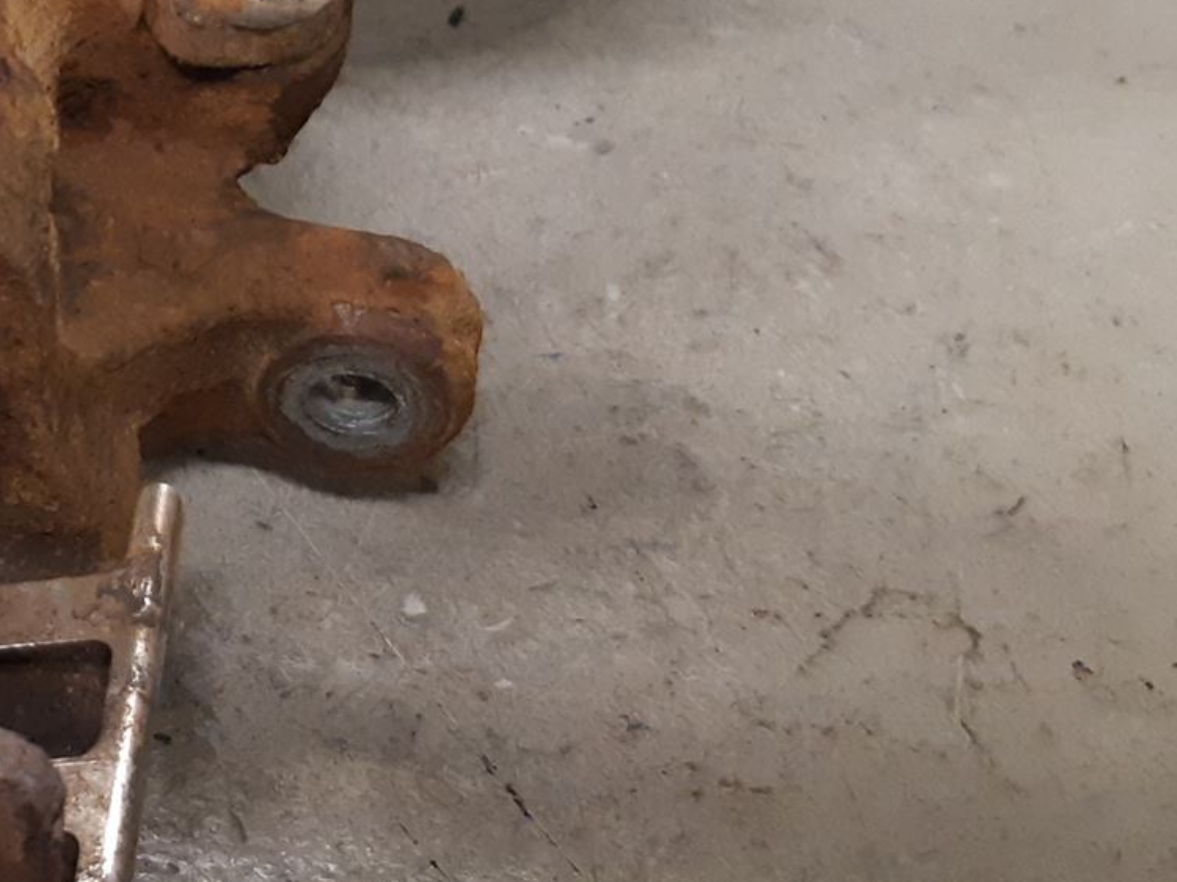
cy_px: 253
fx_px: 2413
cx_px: -353
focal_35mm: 71
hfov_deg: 24.1
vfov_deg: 20.6
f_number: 1.7
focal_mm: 3.93
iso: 250
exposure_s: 1/50
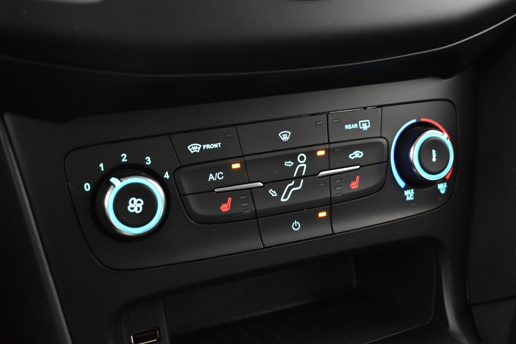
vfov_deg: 26.5
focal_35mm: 51
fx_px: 731
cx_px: 258
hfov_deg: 38.9
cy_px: 172
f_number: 4.5
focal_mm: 34
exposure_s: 1/13
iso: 3200
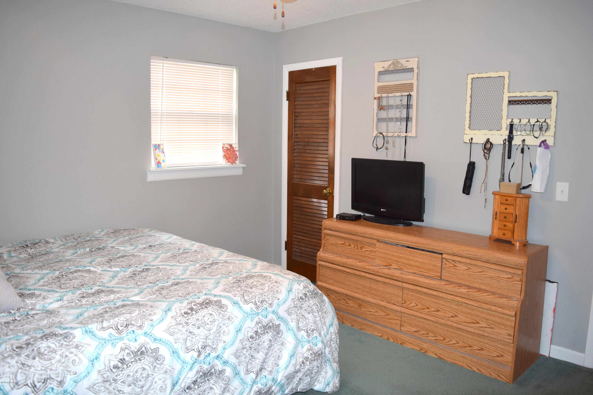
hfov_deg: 67.4
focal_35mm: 27
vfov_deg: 47.9
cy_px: 198
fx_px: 445
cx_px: 296
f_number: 4
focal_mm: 18
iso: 800
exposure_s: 1/60
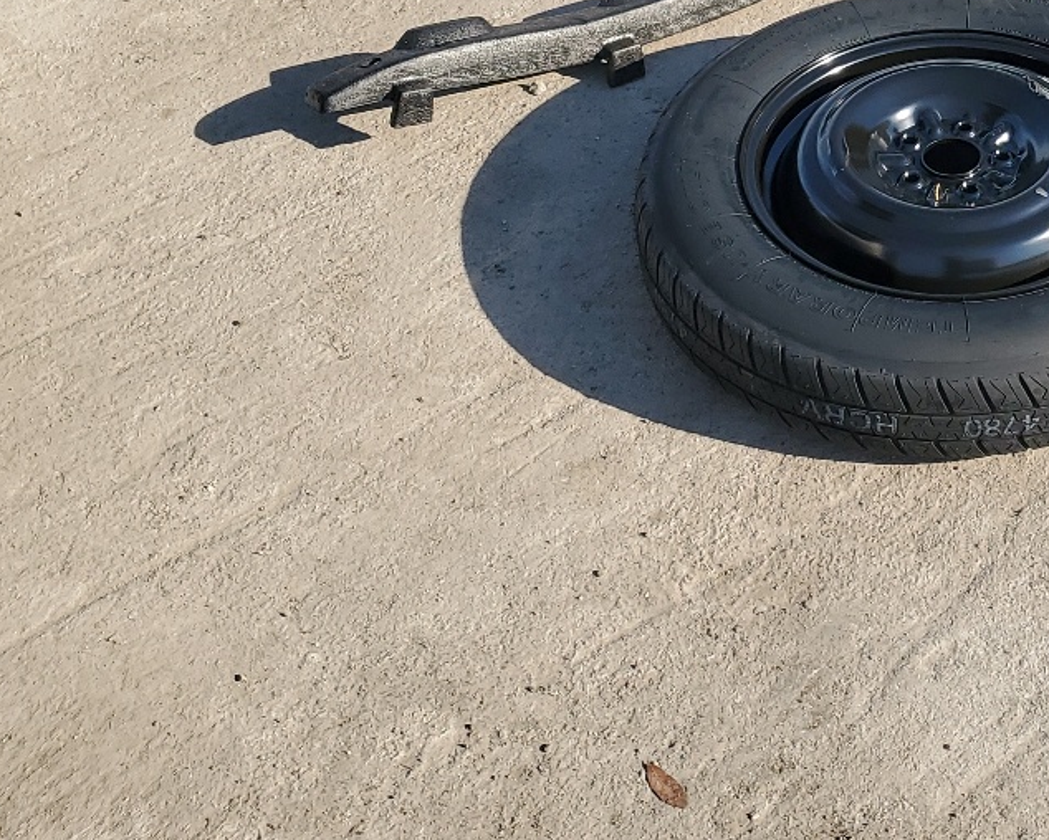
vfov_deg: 22.8
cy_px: -36
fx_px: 1988
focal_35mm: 64
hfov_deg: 28.2
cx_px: 988
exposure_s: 1/2000
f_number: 1.5
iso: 50
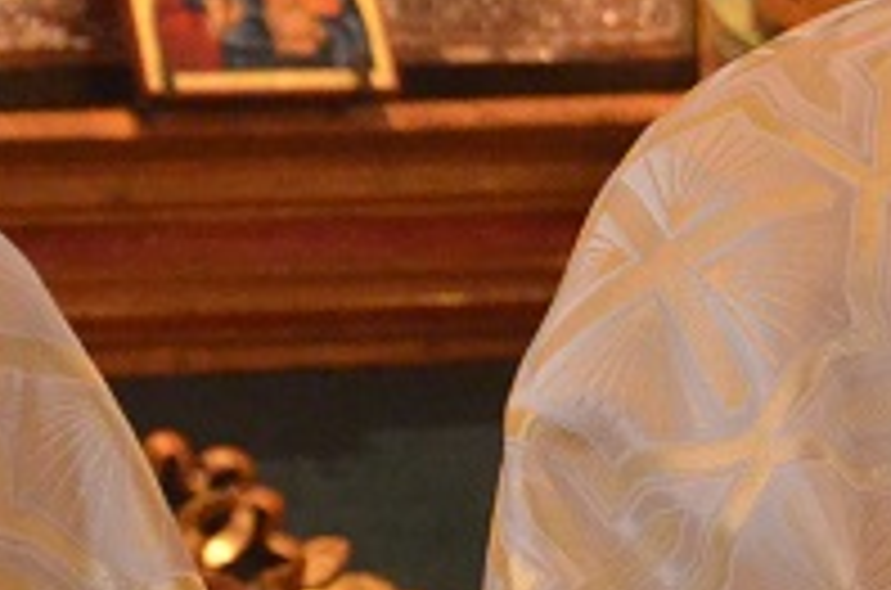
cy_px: 549
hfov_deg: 4.4
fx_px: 11654
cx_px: 1256
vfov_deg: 2.9
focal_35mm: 472
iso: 3200
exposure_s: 1/60
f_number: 5
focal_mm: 52
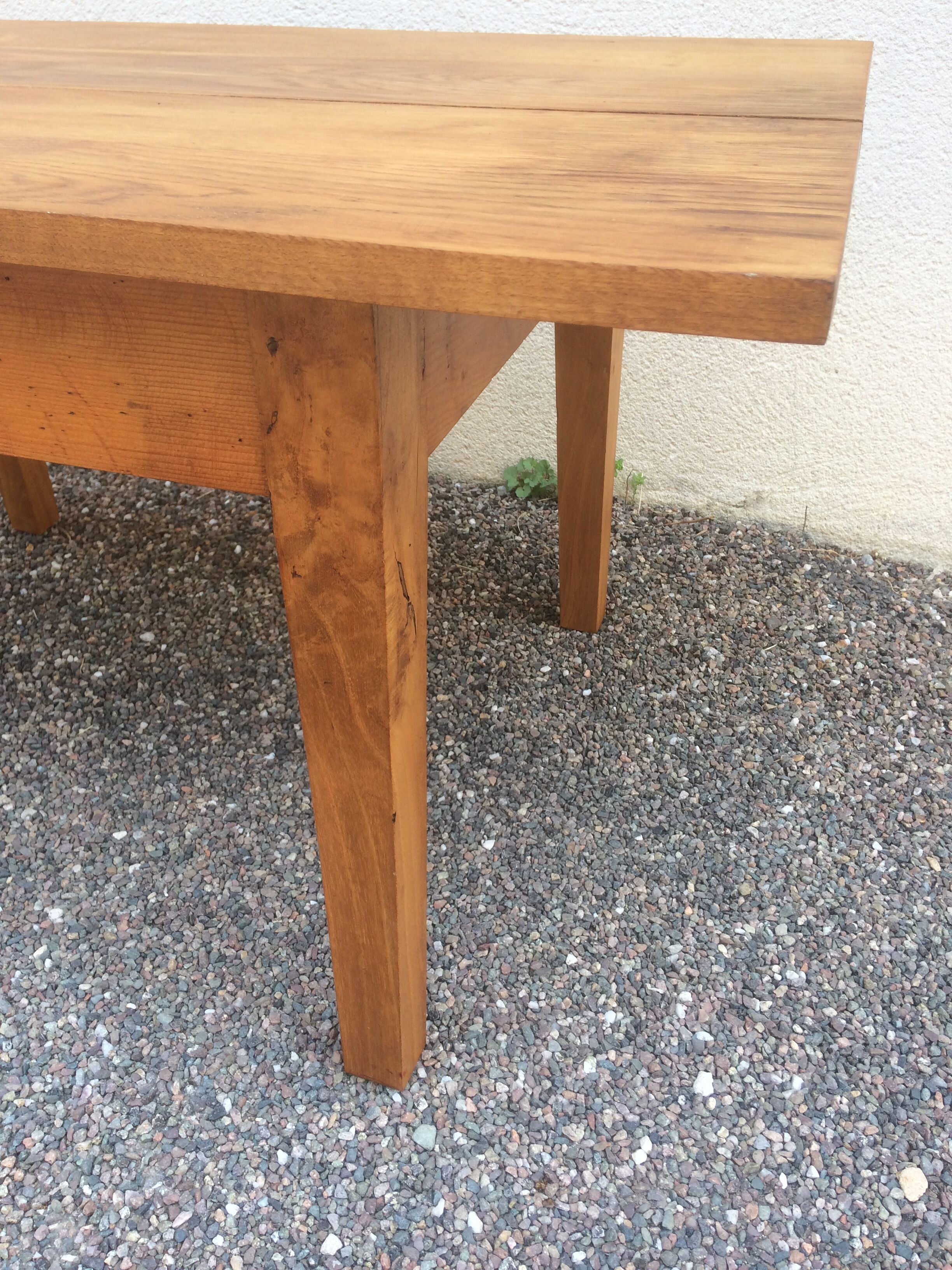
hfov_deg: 48.2
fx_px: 1063
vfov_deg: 61.7
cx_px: 476
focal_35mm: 29
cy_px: 635
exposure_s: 1/304
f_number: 2.2
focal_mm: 4.15
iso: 32
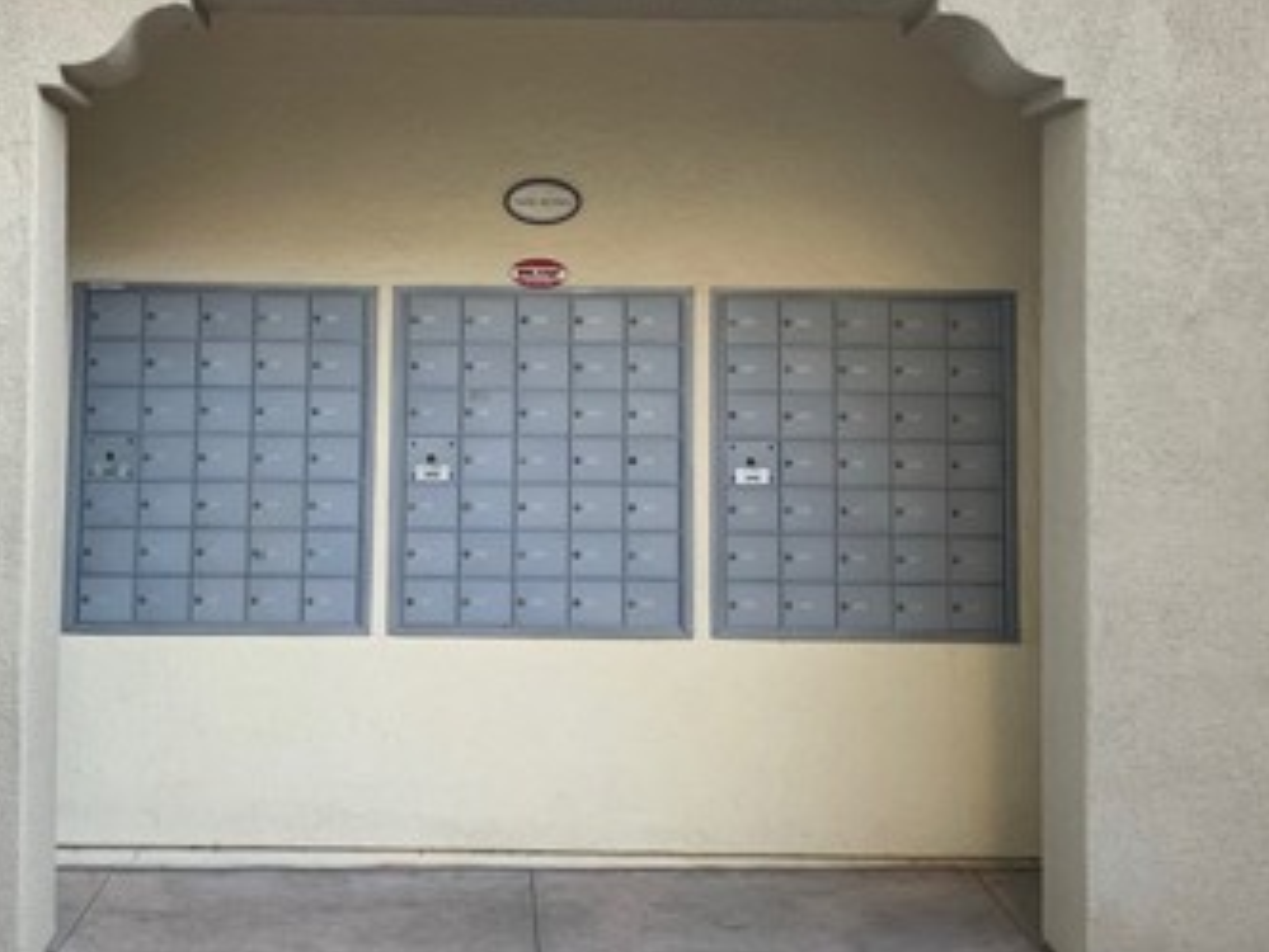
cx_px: 526
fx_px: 1834
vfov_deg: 28.8
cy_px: 286
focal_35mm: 50
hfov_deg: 38.1
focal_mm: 4.25
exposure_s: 1/121
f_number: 1.8
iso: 80
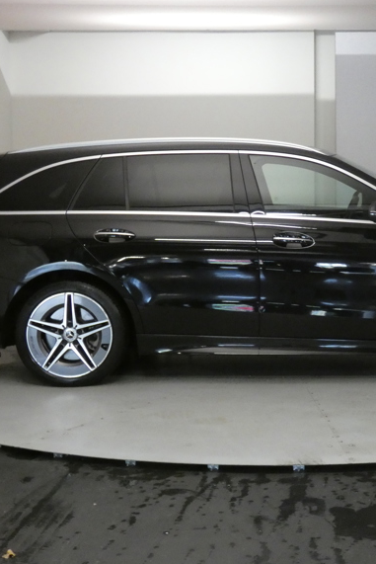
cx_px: 289
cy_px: 270
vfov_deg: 30.1
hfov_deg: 20.1
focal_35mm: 67
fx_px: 1049
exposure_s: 1/80
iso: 1250
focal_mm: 8.2
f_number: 3.8
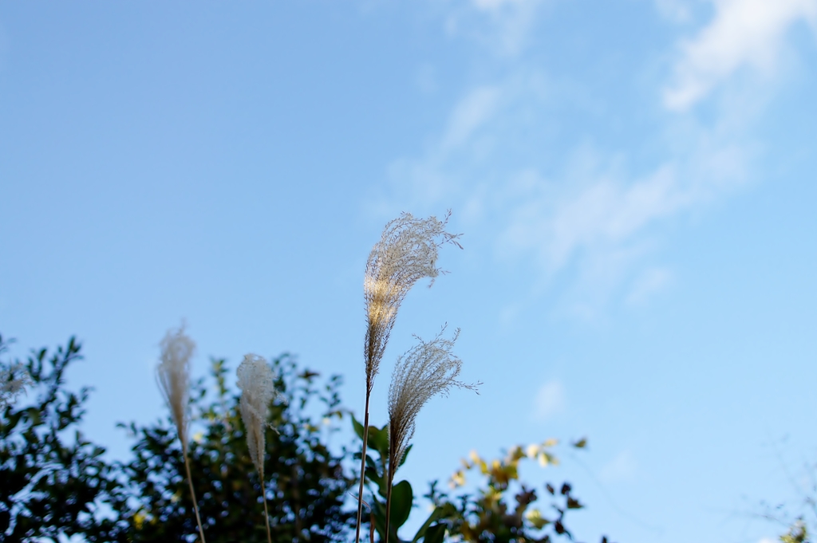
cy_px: 272
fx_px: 952
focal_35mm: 42
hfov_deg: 46.4
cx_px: 408
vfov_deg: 31.8
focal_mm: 28
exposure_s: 1/2500
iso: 200
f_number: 2.2
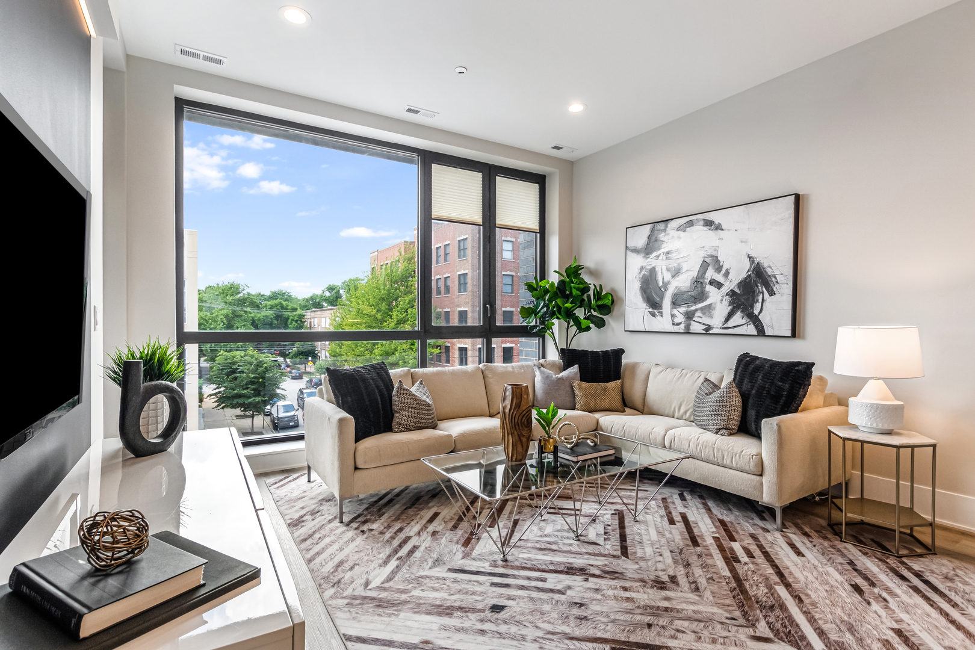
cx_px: 488
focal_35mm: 17
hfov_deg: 93.3
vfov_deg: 70.4
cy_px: 325
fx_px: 460
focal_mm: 11.5
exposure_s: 1/250
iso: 320
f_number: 8
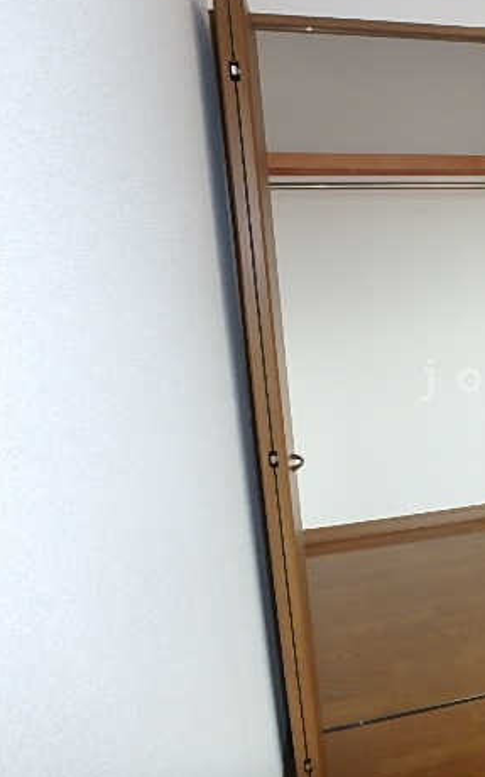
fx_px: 656
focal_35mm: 31
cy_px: 380
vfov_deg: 61.3
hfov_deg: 34.8
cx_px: 536
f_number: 3.5
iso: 200
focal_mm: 3.7
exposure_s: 1/40
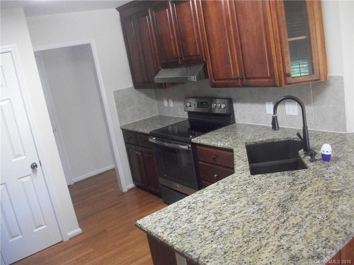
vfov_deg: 44.2
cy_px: 132
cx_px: 177
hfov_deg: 56.8
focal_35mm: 32
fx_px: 327
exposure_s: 1/40
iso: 640
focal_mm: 5.7
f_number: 2.9
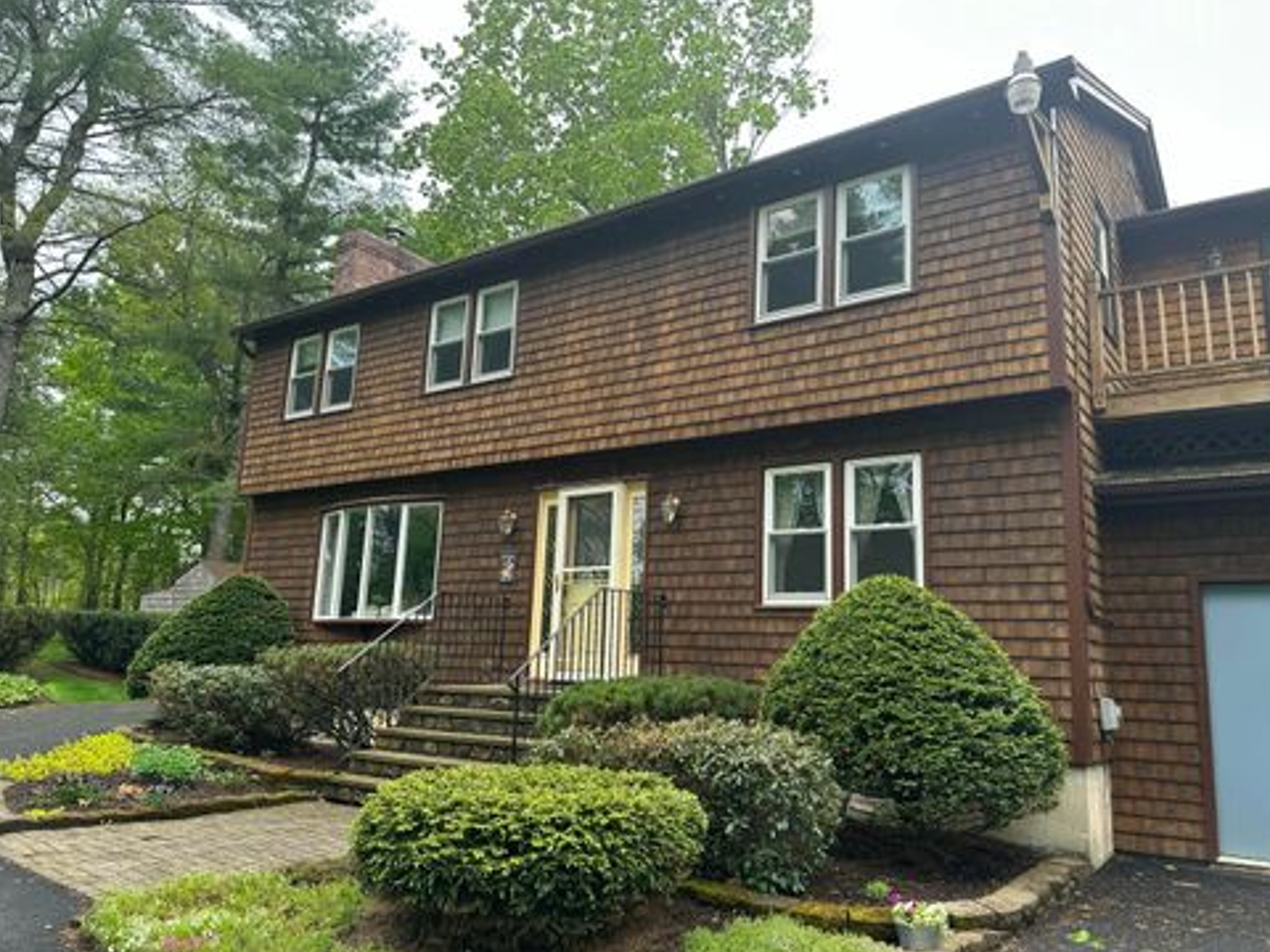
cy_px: 480
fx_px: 917
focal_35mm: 25
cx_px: 654
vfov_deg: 54.9
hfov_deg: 69.4
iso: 80
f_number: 1.78
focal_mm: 6.86
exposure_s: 1/237
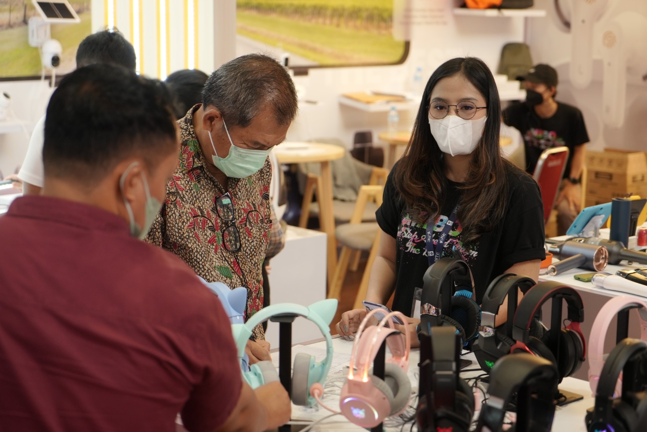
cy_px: 216
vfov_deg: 19.5
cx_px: 324
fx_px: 1258
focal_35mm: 70
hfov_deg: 28.8
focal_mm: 70
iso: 1600
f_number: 4
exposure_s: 1/100
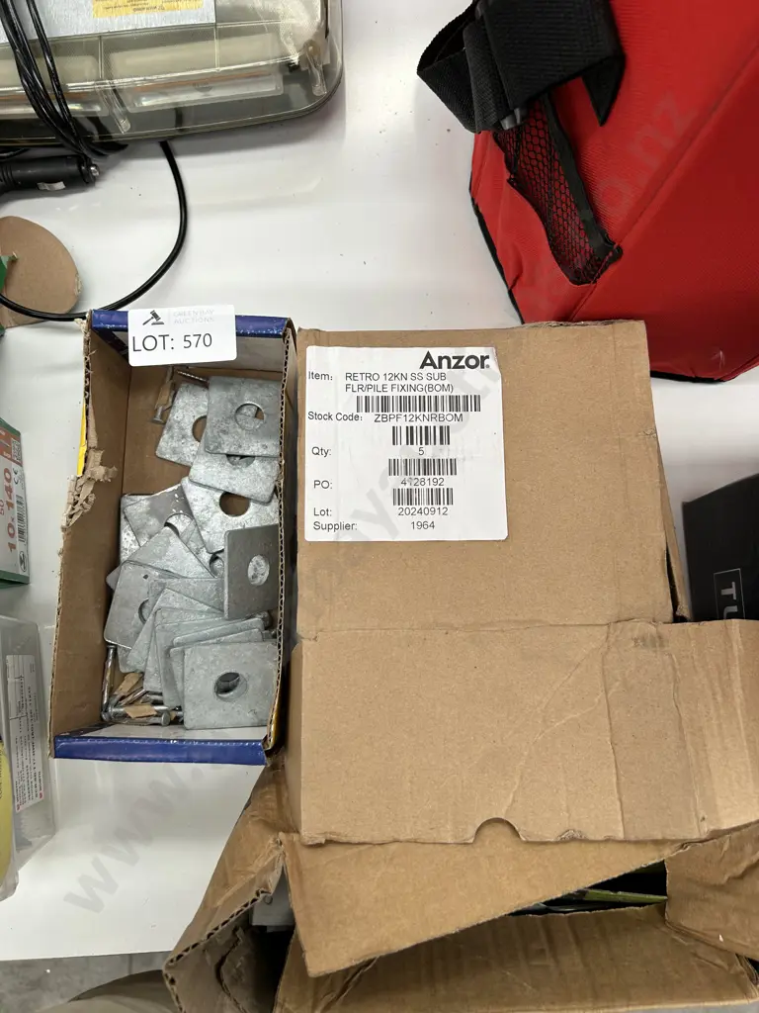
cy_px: 506
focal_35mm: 26
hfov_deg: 53.1
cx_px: 380
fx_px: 760
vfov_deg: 67.3
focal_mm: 5.7
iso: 40
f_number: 1.5
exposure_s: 1/121
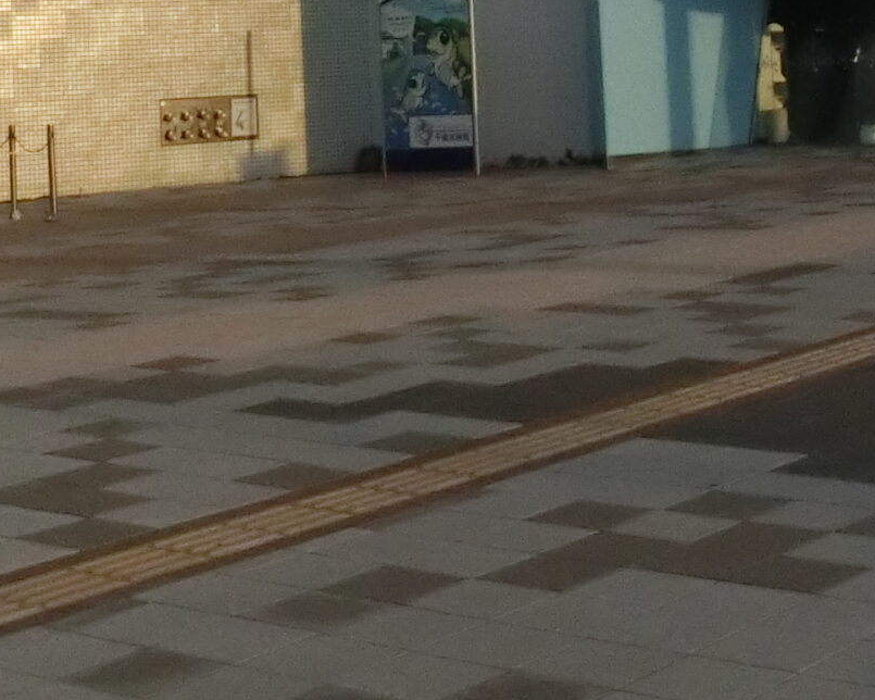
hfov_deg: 21.1
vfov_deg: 16.4
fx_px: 2331
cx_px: 634
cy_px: -142
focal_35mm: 90
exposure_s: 1/2000
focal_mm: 5.2
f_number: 7.4
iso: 800
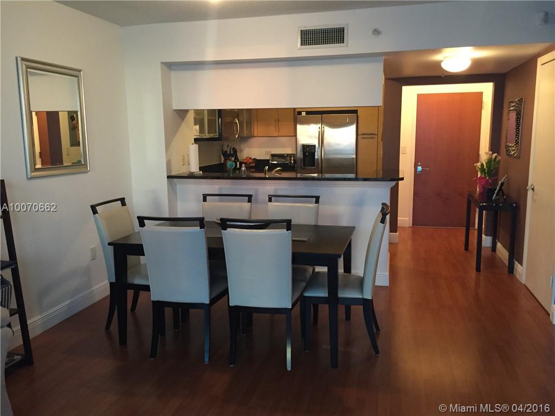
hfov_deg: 61.7
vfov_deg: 48.2
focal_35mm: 29
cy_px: 208
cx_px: 278
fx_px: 465
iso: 250
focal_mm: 4.15
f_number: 2.2
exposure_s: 1/20
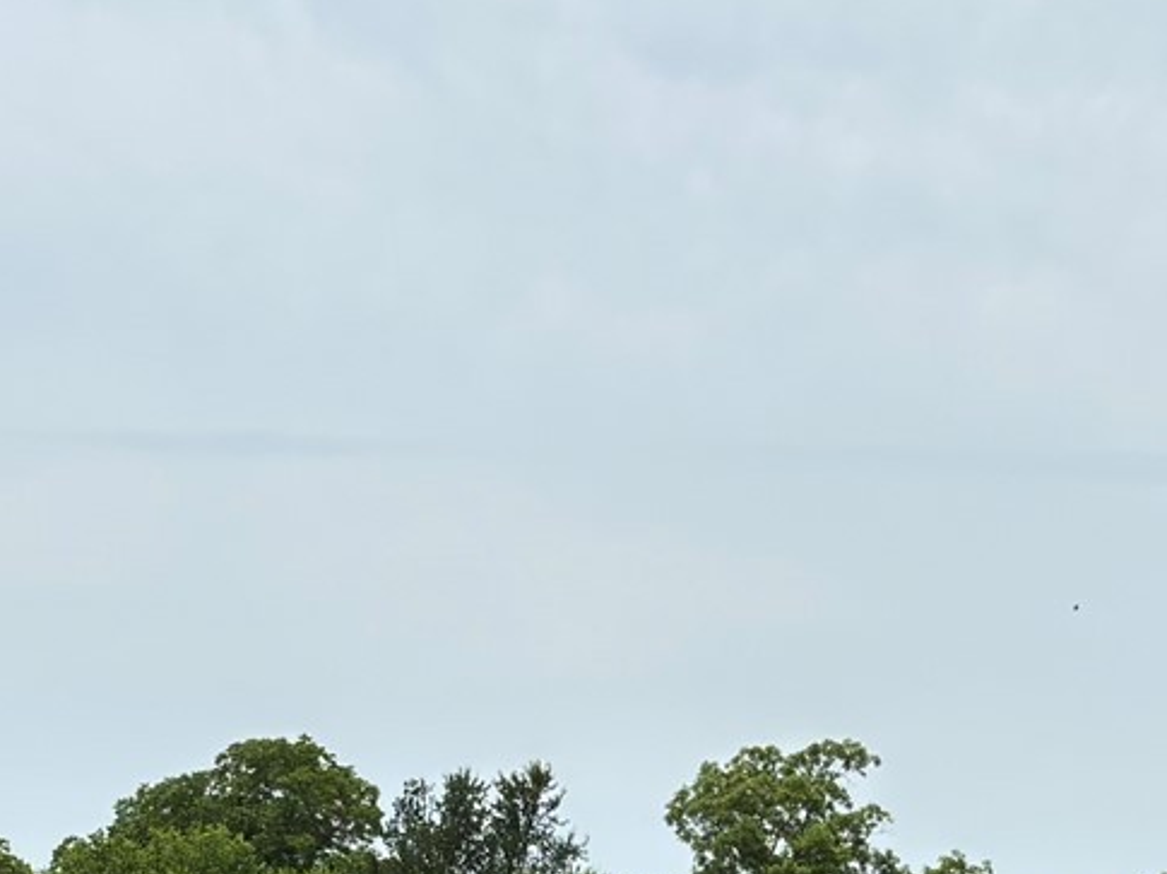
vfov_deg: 13.7
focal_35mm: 103
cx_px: 650
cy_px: 1216
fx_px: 3470
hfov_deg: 19.1
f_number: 1.6
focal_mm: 5.96
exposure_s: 1/5348
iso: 50
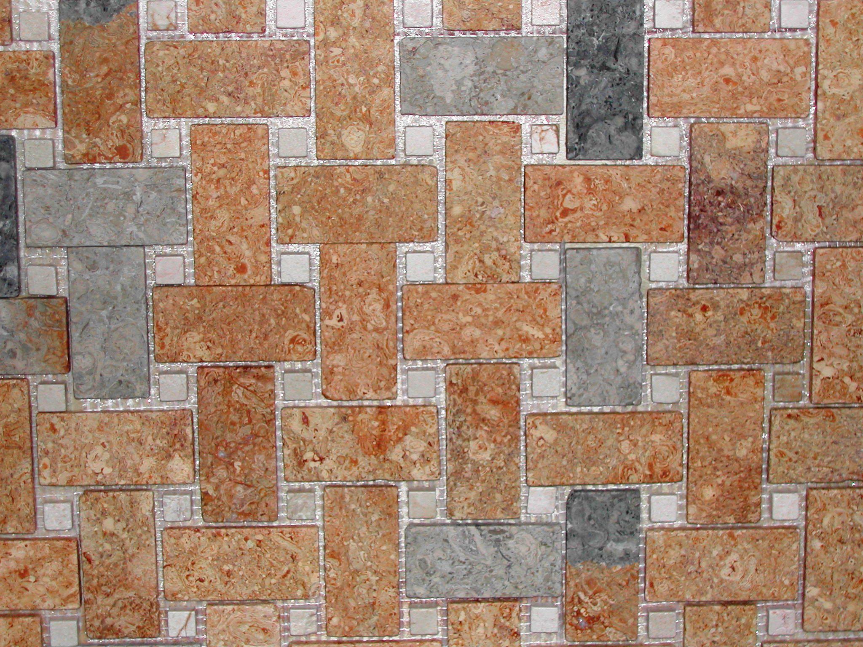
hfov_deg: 27.0
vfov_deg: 20.4
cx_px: 432
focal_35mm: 72
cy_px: 324
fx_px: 1795
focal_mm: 15.3
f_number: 3.8
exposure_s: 1/60.1
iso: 100
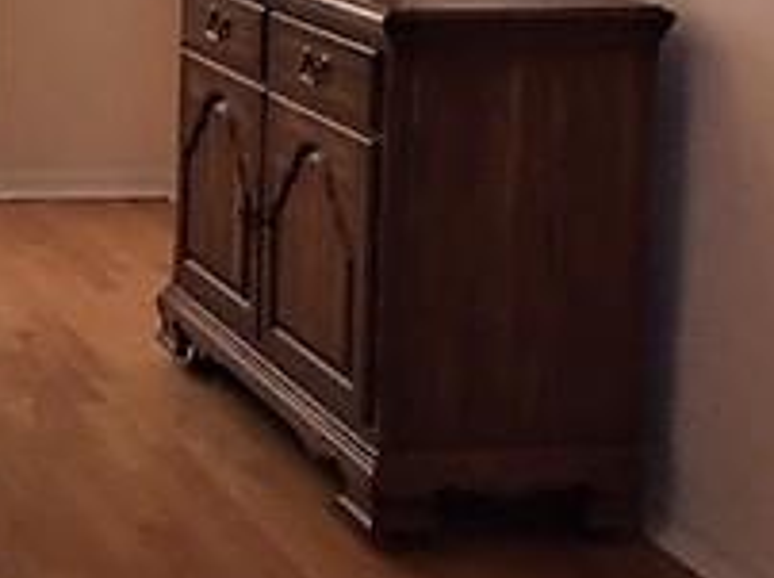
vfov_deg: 15.6
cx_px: -414
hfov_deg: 18.6
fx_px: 2055
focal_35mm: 92
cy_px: -61
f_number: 2.2
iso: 32
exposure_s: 1/60
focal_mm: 4.15
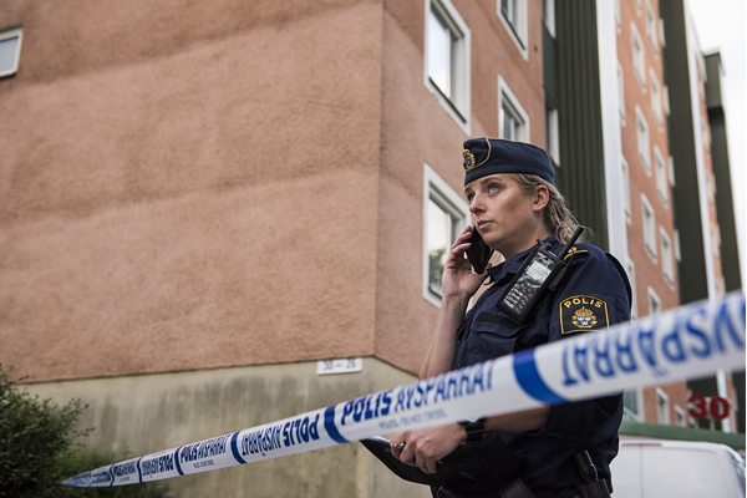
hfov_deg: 43.6
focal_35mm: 45
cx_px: 374
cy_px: 249
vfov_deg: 29.9
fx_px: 934
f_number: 4
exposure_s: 1/500
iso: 1600
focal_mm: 45
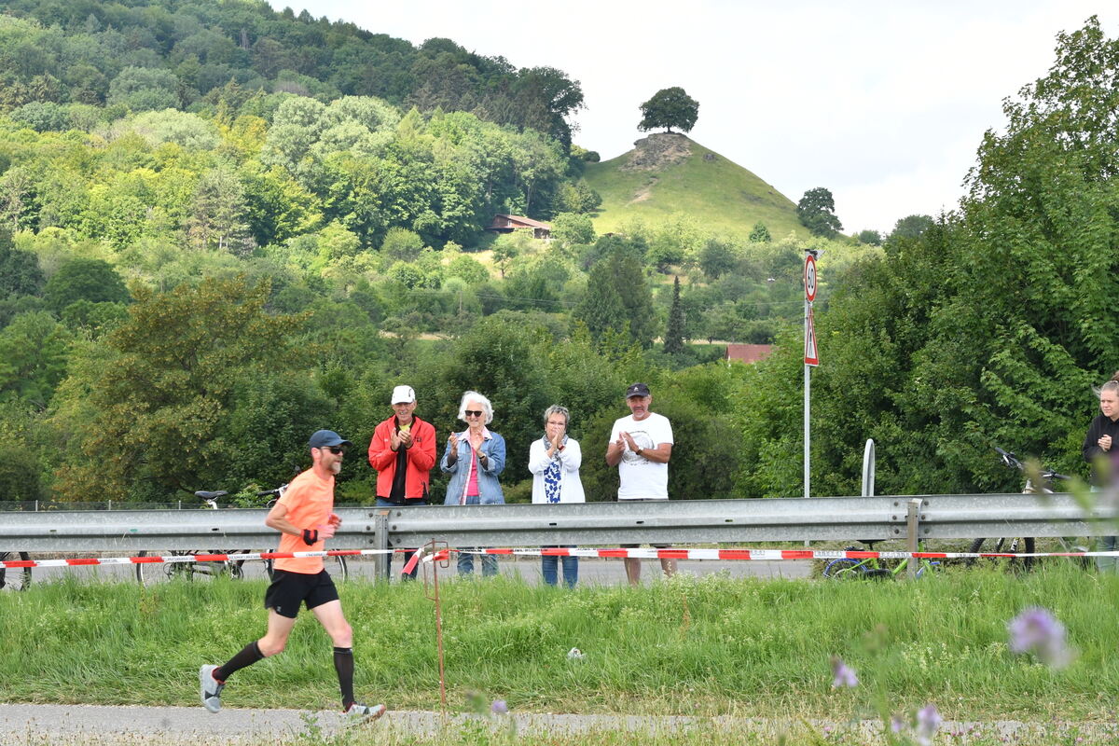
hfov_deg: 17.5
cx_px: 560
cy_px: 373
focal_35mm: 117
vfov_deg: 11.7
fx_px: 3636
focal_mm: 78
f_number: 13
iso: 800
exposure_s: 1/250
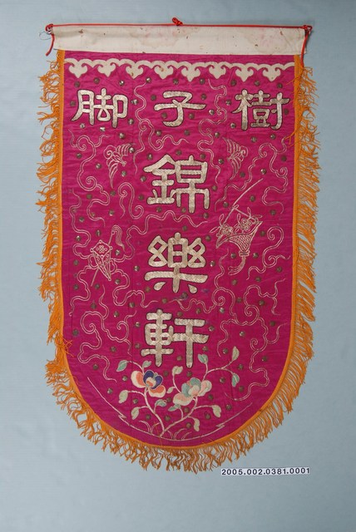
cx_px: 178
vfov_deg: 42.3
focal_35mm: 46
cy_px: 266
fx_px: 688
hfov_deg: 29.0
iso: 100
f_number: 8
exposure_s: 1/125
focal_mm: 31
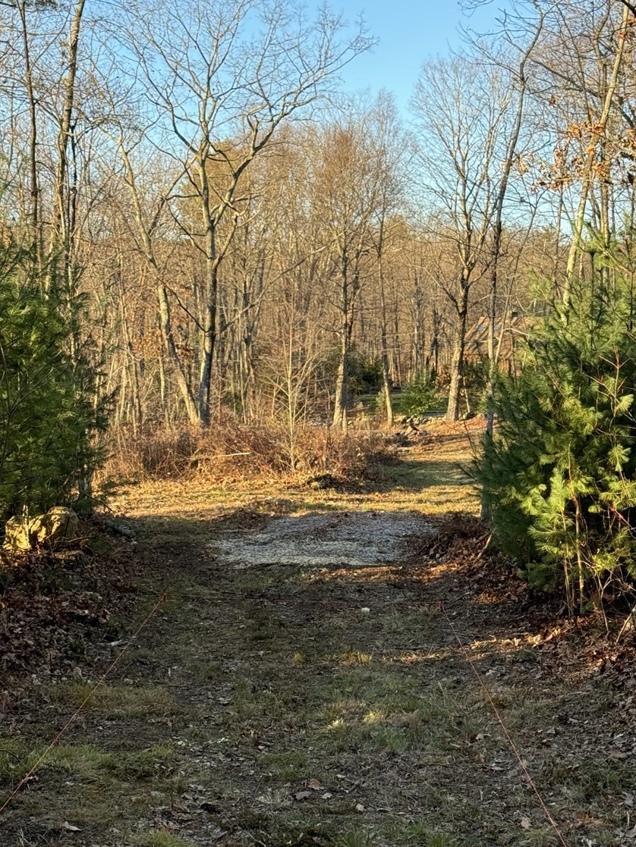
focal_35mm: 66
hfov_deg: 22.3
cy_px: 527
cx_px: 326
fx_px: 1617
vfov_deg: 29.3
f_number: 1.78
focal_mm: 6.76
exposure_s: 1/507
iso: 64
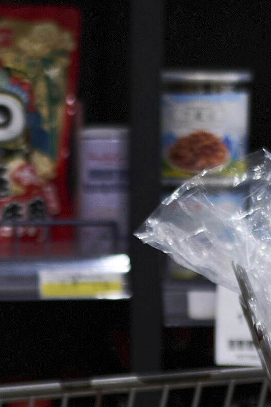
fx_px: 2969
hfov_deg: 5.2
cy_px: 640
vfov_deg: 7.7
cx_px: -76
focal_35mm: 263
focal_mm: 35
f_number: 1.6
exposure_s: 1/200
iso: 250
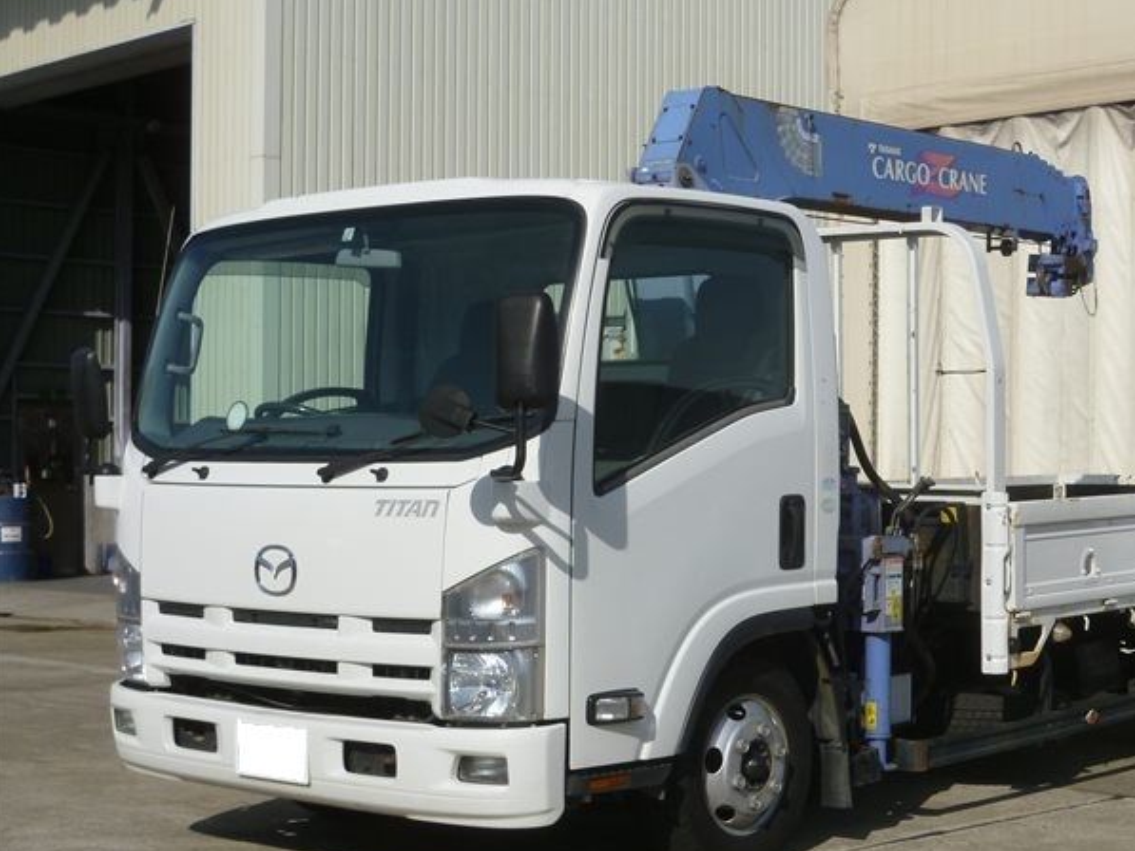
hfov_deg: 30.5
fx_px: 2066
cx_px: 753
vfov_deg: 23.3
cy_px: 503
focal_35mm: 63
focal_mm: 8.4
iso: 100
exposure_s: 1/250
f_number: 11
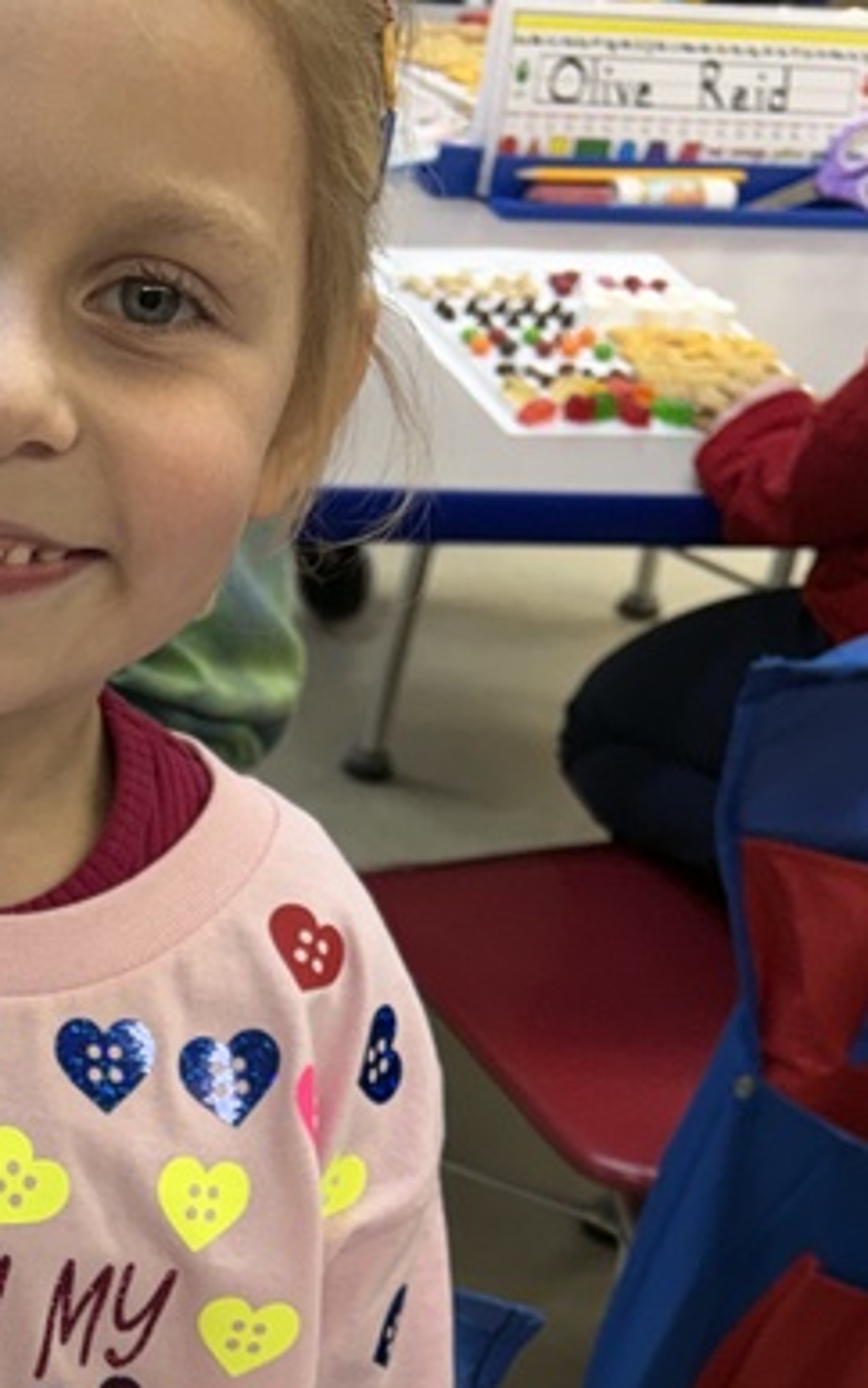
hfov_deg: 17.5
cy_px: 1546
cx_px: 11
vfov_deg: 26.0
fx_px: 2762
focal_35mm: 73
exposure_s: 1/120
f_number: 1.6
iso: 80
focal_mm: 5.96
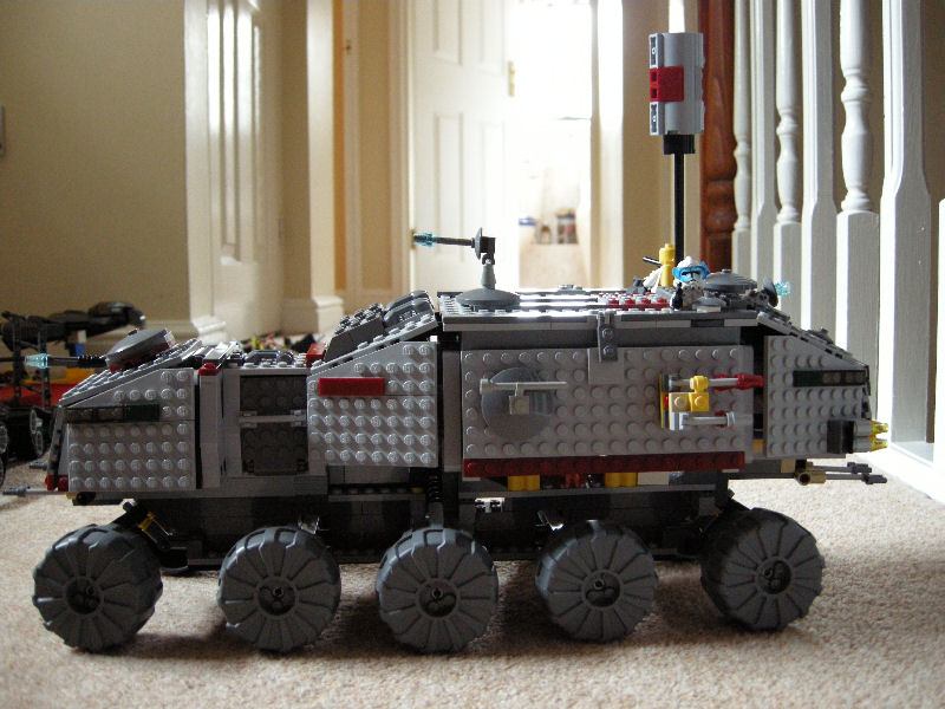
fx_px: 955
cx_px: 472
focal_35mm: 35
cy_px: 354
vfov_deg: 40.7
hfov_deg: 52.6
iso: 400
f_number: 2.7
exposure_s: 1/16.3
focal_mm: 7.5
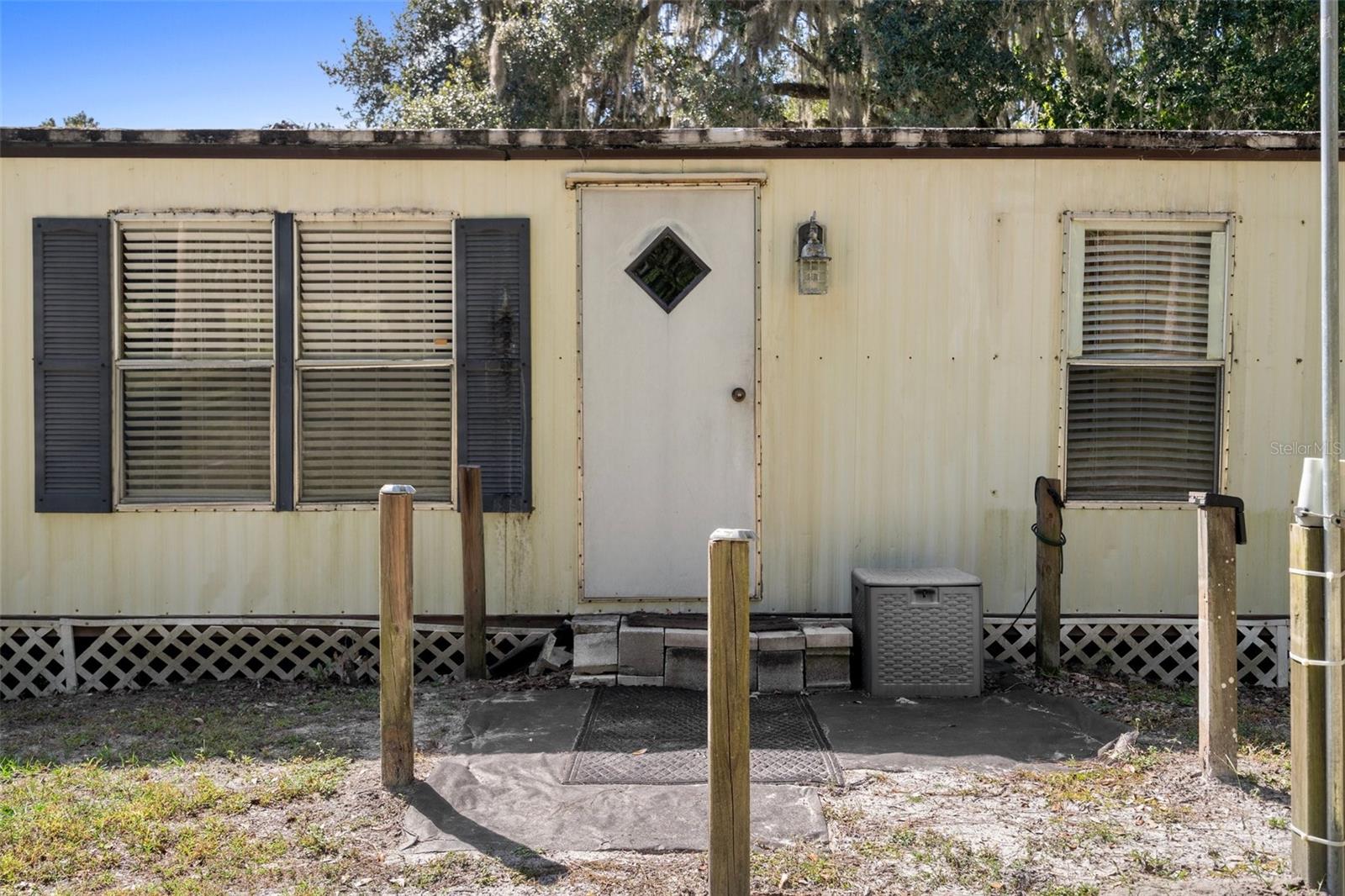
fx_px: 1195
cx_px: 672
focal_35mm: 32
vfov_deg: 41.1
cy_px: 448
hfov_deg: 58.7
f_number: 8
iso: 320
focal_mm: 32
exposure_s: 1/160
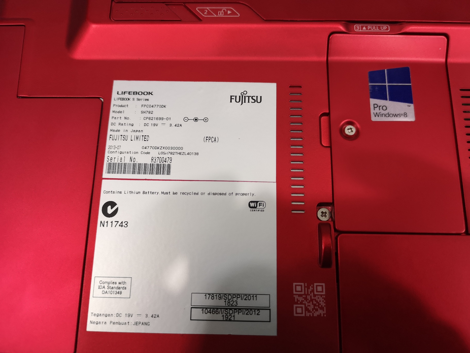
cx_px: 235
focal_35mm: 27
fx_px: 367
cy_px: 176
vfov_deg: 51.4
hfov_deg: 65.3
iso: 160
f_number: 1.8
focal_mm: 3.95
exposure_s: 1/50
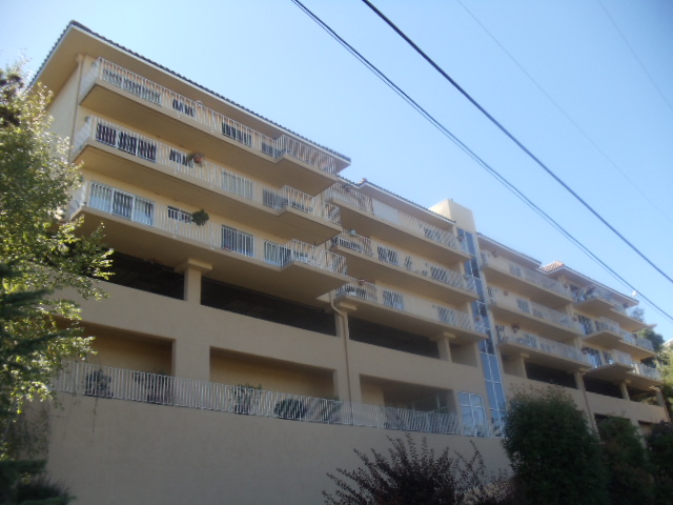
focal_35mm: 44
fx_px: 855
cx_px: 336
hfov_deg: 42.9
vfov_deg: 32.9
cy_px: 252
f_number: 3.5
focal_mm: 6
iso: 100
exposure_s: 1/400
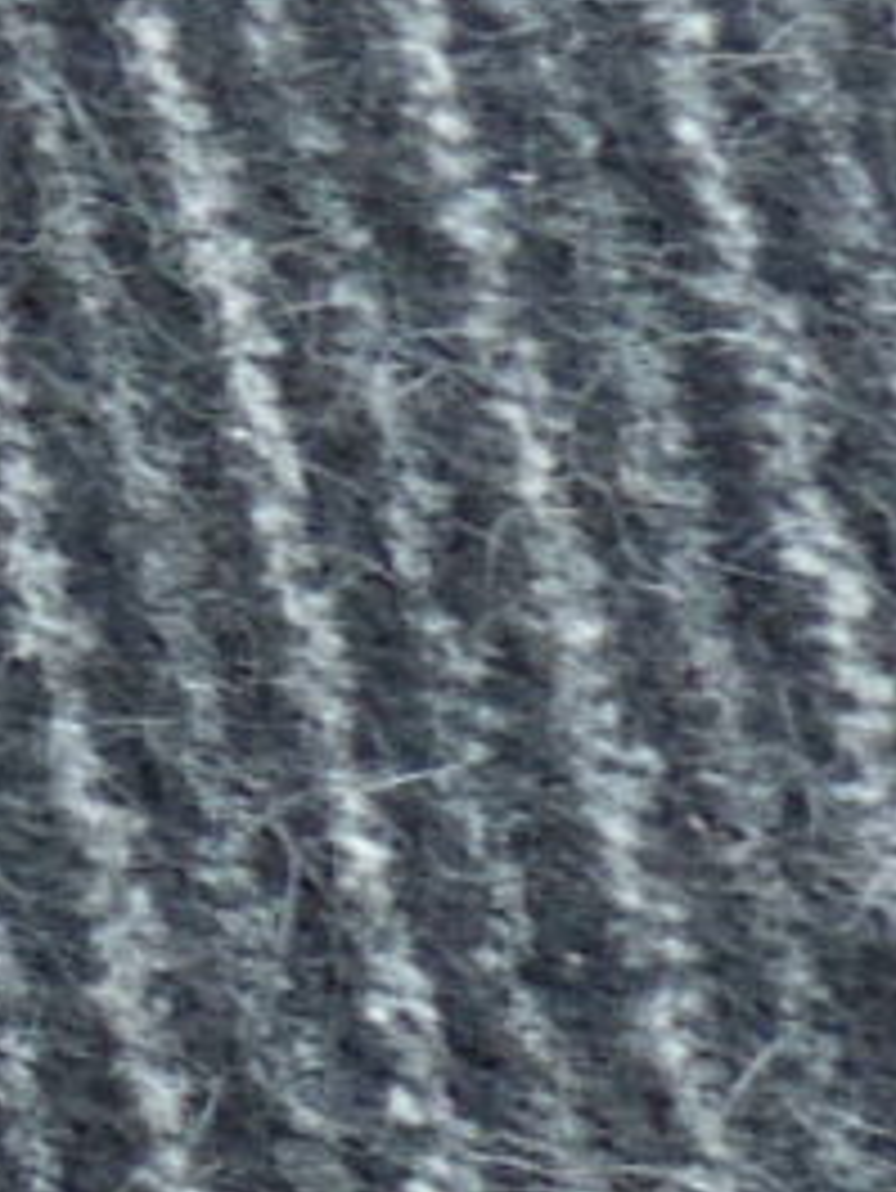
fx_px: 16001
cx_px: -4214
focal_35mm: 464
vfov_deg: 4.2
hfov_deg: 3.0
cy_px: 1993
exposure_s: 1/50
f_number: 3.2
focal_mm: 8.5
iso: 100
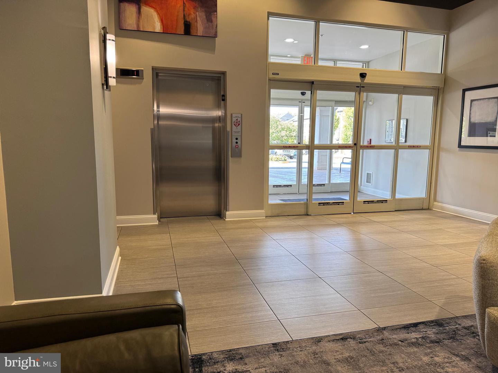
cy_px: 186
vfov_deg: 56.8
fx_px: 345
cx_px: 249
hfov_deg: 71.6
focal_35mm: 24
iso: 125
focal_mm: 6.76
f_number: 1.78
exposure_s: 1/120
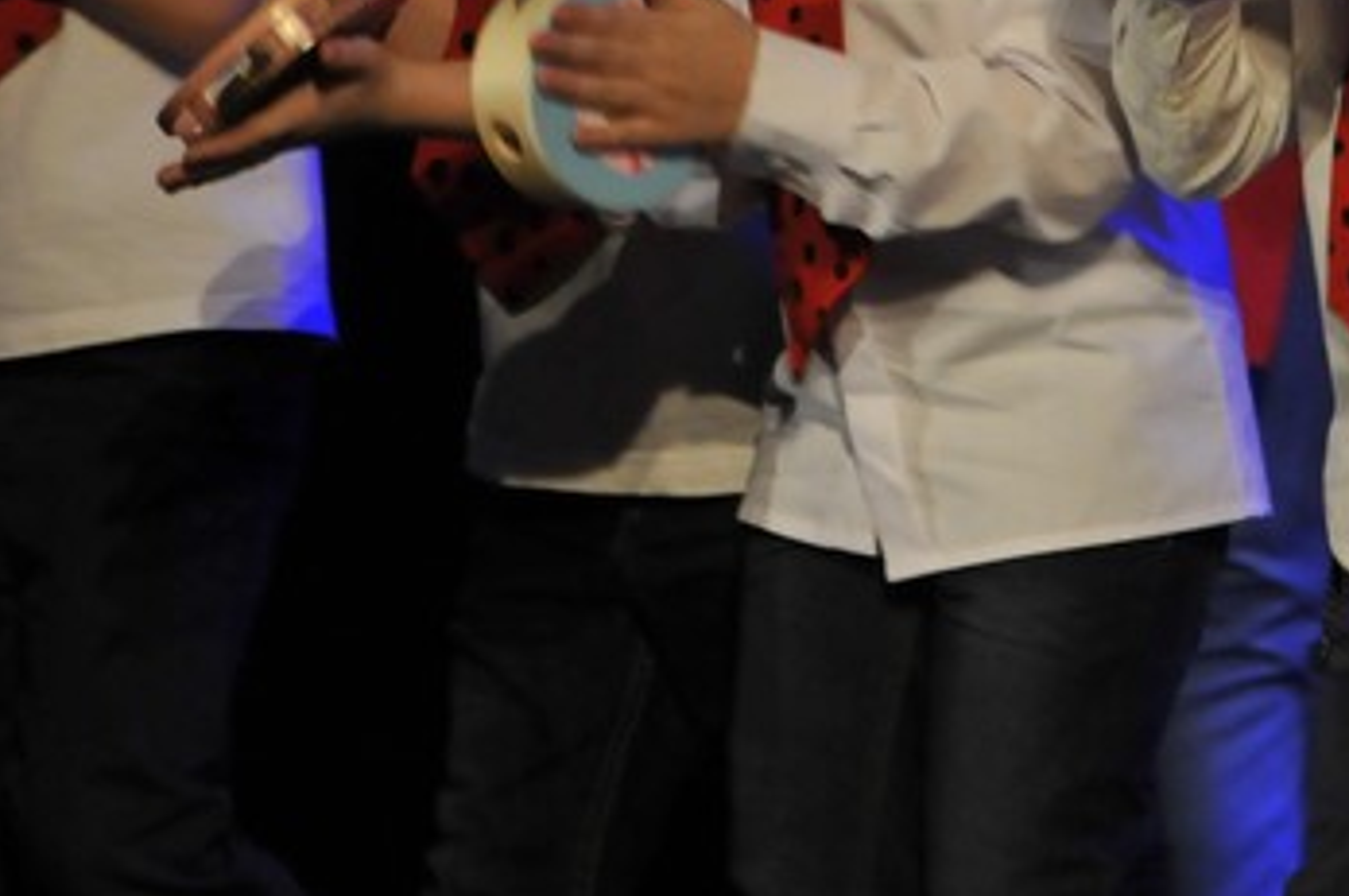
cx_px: 965
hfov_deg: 4.6
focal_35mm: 452
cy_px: -70
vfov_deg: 3.0
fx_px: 16930
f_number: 5.6
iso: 1000
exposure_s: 1/80
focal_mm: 105
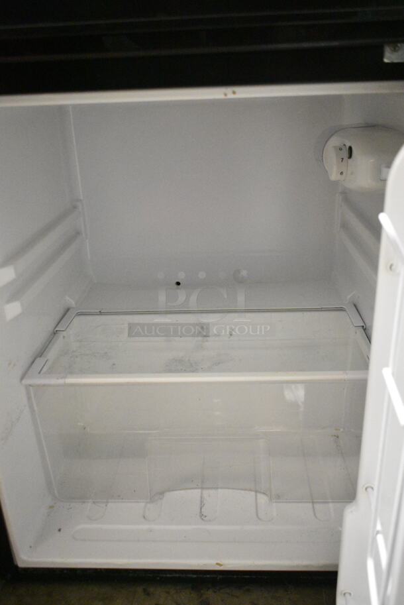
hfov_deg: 41.8
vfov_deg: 59.5
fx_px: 529
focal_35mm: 32
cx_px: 202
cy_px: 302
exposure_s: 1/60
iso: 6400
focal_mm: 21
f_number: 4
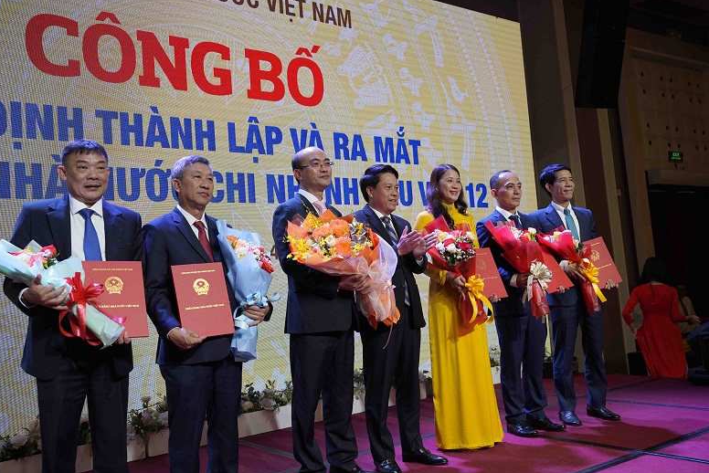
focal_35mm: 35
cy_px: 238
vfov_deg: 38.3
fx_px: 682
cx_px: 344
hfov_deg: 54.9
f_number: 4
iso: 500
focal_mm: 33.6
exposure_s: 1/160
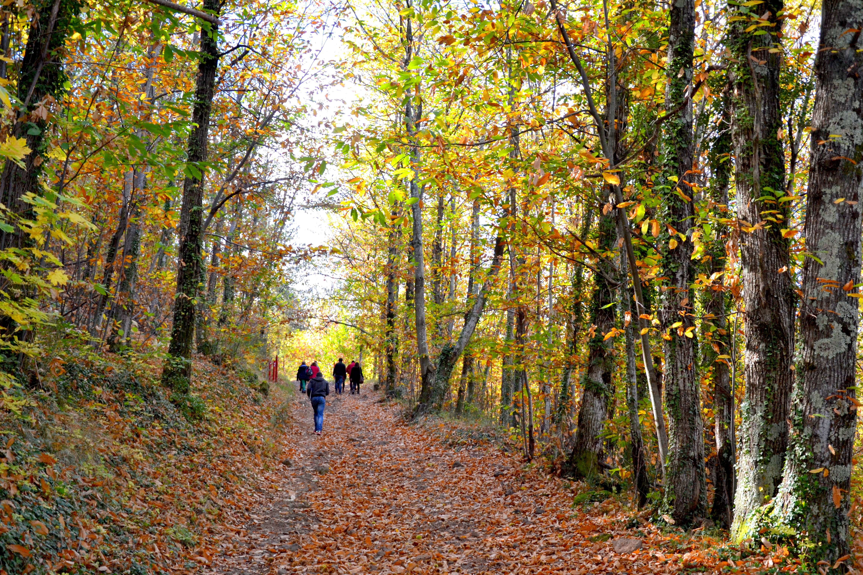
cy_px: 288
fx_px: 1151
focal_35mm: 48
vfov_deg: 28.1
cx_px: 432
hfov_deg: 41.1
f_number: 4.2
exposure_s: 1/125
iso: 180
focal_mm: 32
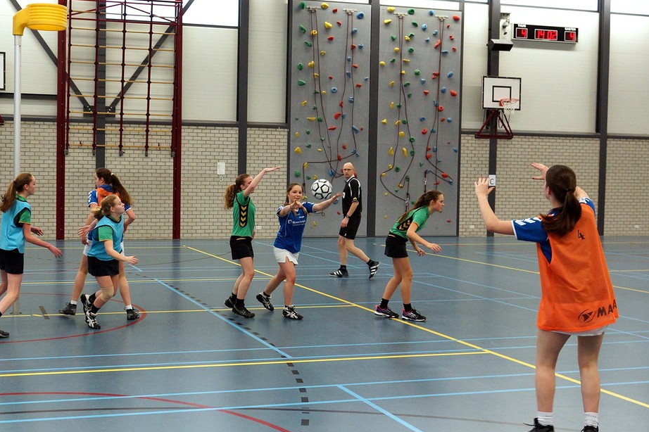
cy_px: 234
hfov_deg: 48.4
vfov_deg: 33.4
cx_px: 292
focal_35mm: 40
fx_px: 721
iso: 1250
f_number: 3.2
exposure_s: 1/250
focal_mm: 24
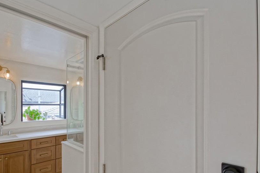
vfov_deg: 63.7
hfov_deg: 86.1
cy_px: 107
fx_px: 137
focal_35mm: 19
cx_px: 107
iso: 400
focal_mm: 10
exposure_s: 1/45
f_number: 8
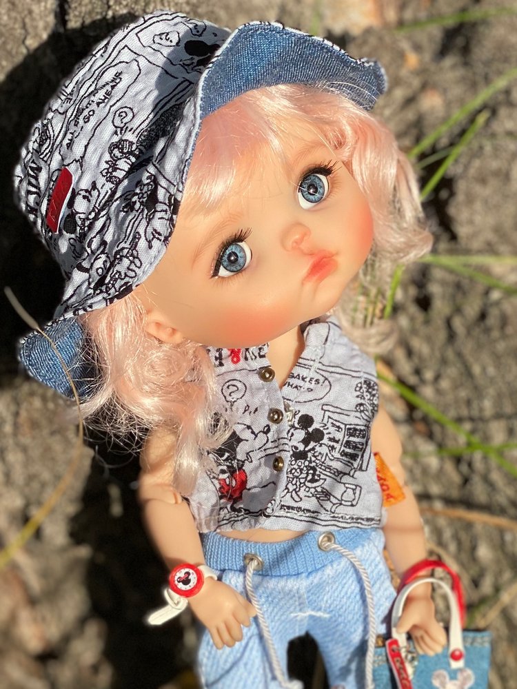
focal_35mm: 52
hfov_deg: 28.0
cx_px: 258
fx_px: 1036
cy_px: 344
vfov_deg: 36.8
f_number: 2
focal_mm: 6
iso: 20
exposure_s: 1/657
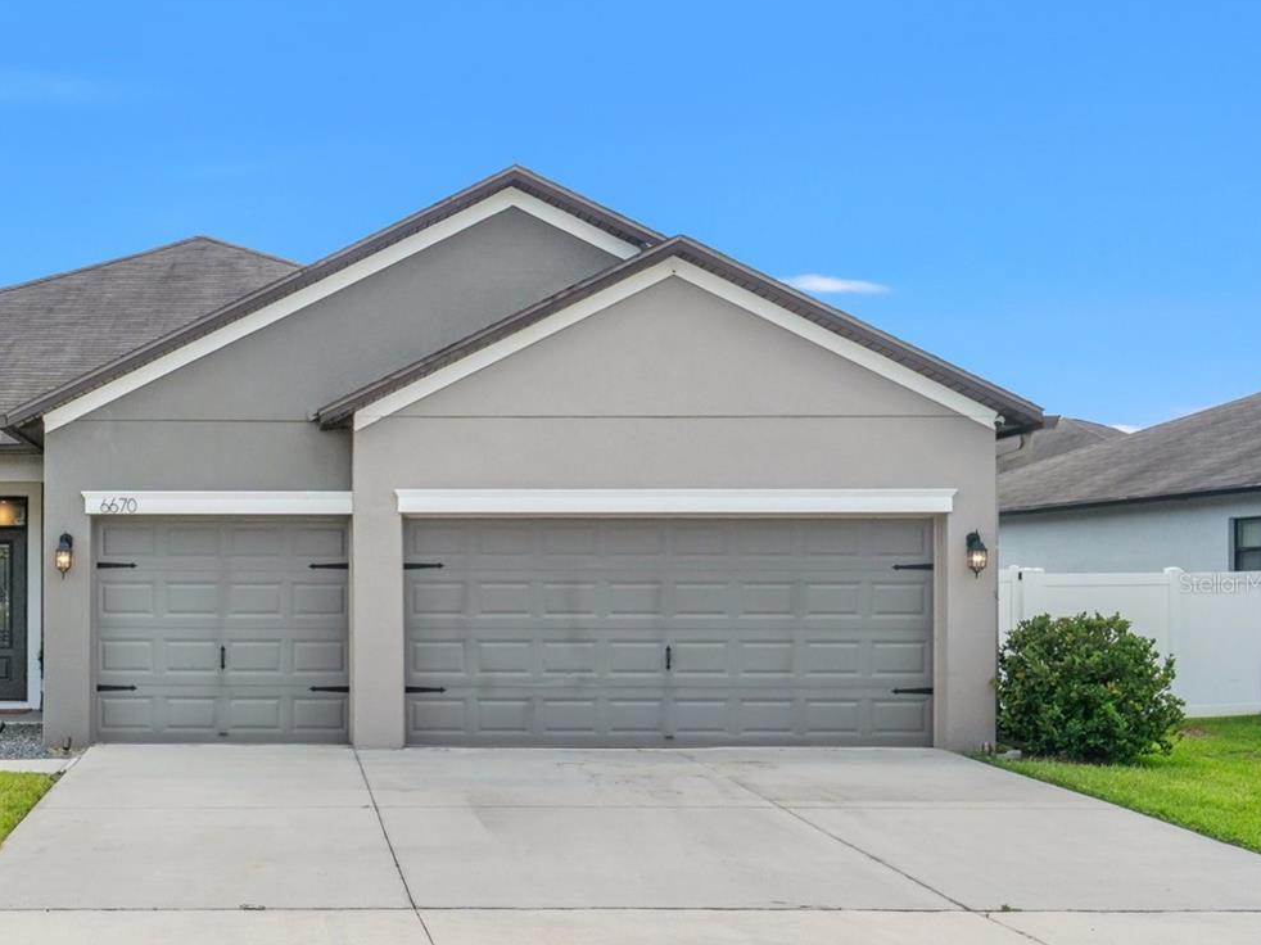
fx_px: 1712
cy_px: 583
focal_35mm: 47
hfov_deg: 39.0
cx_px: 266
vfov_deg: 30.8
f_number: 7.1
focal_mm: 20
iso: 400
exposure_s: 1/1600
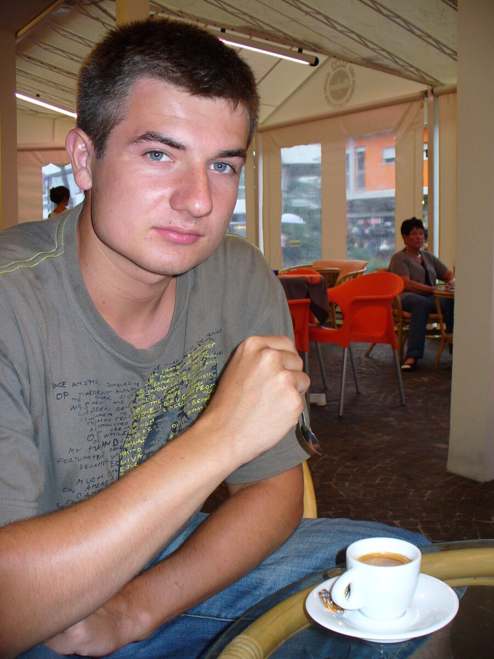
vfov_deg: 50.1
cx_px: 247
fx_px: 704
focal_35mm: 37
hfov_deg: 38.7
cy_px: 330
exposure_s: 1/30
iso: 100
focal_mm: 6.1
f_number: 2.8
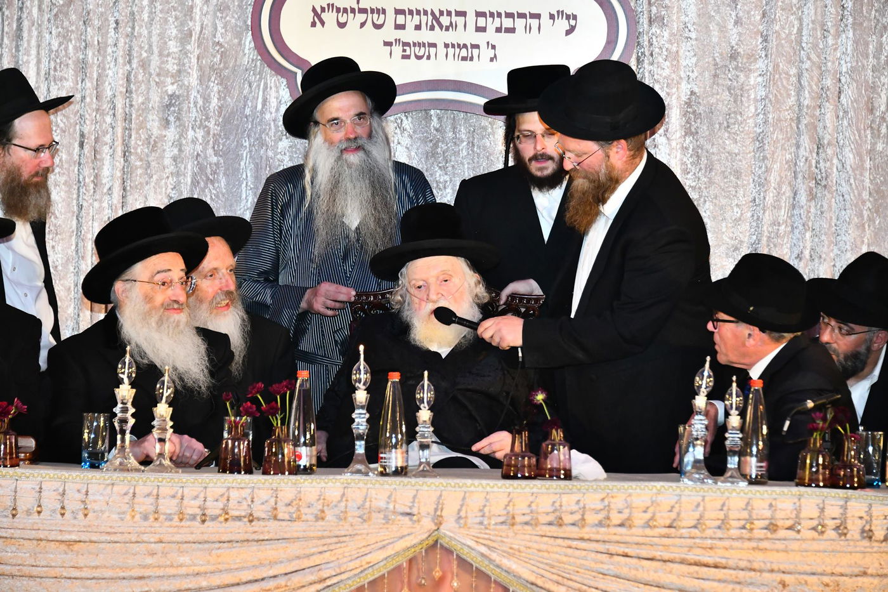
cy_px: 296
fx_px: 3946
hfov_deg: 12.8
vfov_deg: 8.6
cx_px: 444
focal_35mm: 160
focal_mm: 160
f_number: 5.6
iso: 3200
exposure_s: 1/80
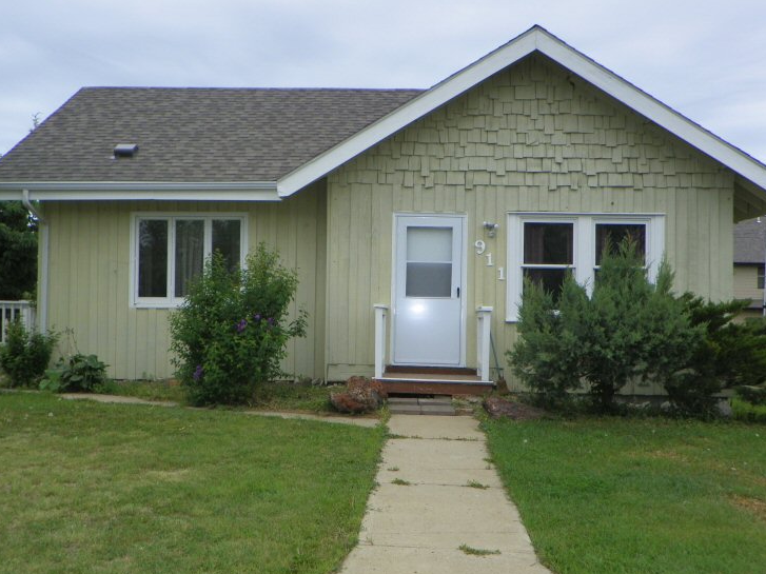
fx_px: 973
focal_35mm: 44
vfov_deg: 32.9
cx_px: 382
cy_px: 280
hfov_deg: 43.0
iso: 64
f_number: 4
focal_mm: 7.1
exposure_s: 1/320
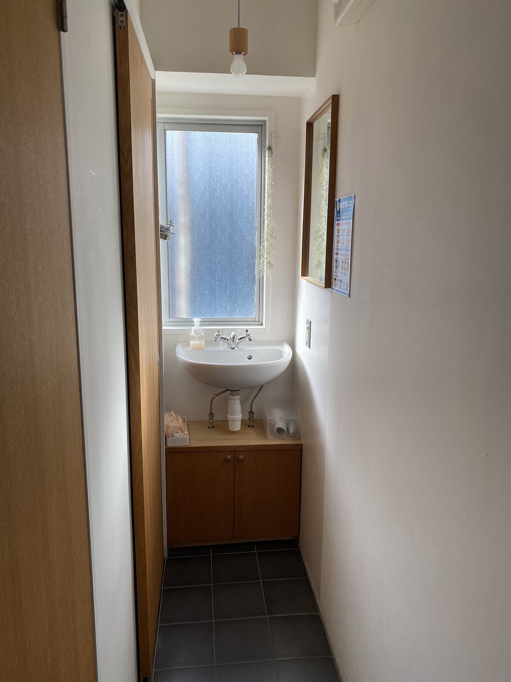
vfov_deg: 67.3
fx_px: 512
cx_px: 256
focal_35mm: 26
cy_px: 341
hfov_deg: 53.1
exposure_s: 1/331
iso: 32
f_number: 1.8
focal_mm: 4.25
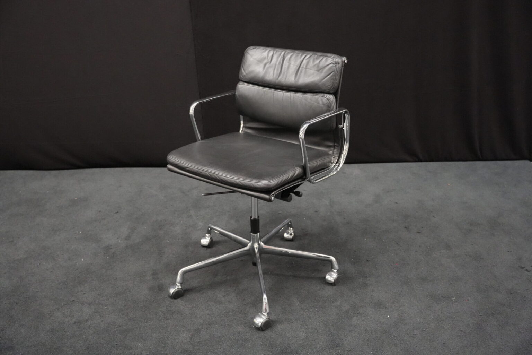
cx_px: 266
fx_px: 502
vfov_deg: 38.9
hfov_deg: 55.8
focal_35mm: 34
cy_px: 178
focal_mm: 34
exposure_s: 1/100
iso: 12800
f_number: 4
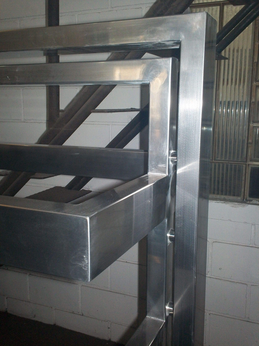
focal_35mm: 38
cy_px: 173
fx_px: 379
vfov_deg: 49.0
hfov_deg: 37.7
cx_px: 130
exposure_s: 1/30
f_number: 4.5
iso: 160
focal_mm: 6.3
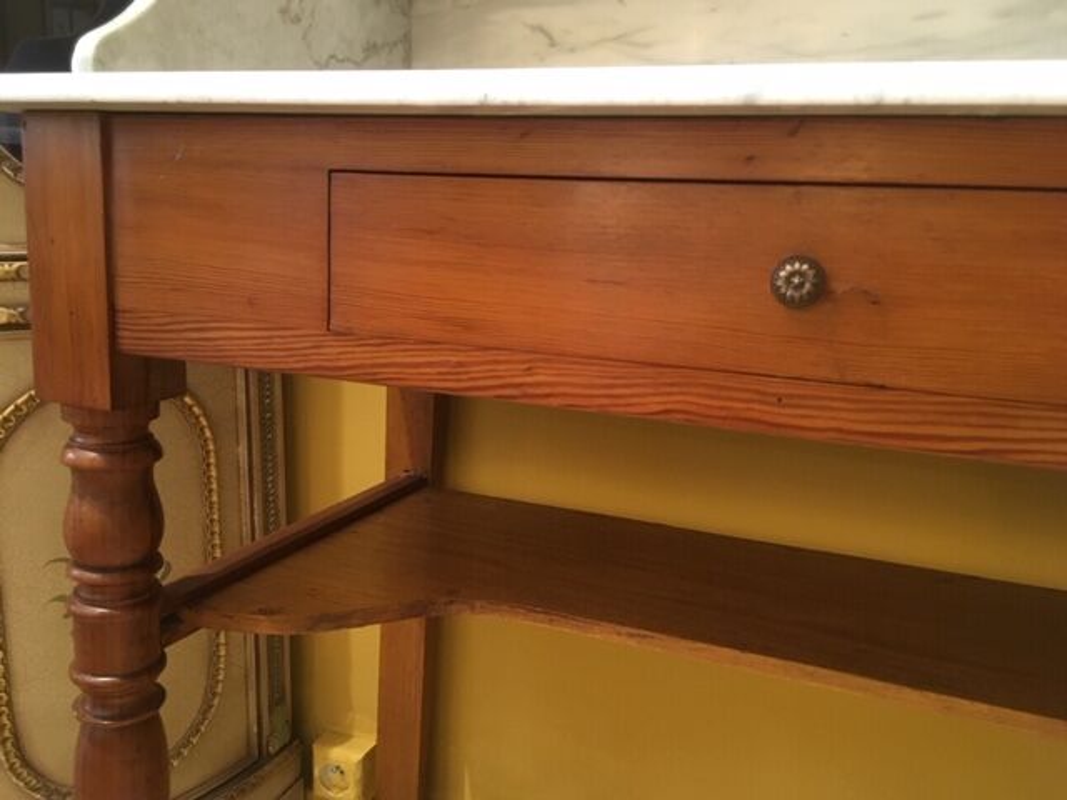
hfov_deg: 61.7
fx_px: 894
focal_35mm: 29
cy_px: 400
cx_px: 534
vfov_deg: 48.2
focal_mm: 4.15
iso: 200
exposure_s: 1/33
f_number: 2.2
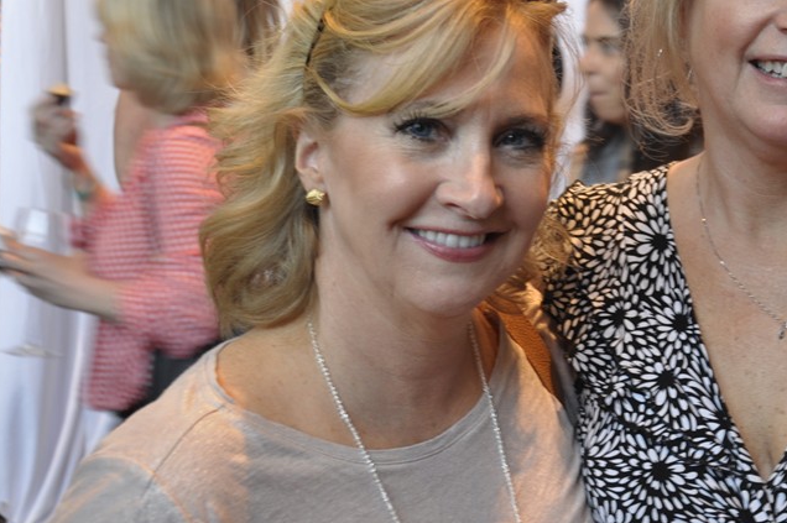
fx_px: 1442
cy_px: 132
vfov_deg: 20.4
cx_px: 575
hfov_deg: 30.1
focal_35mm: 66
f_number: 5
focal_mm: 28
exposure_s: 1/25
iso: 400
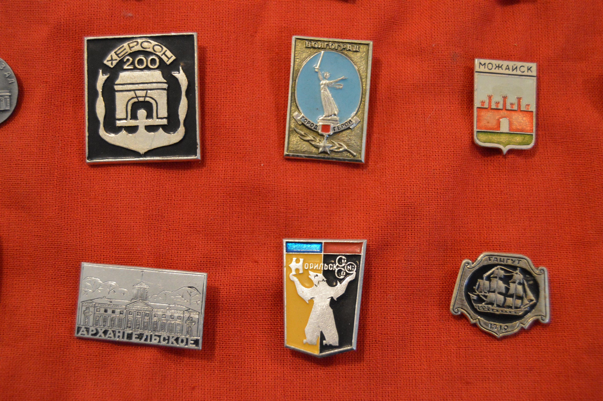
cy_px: 200
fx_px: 803
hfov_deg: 41.1
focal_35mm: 48
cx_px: 302
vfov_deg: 28.0
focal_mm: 32
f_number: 4.5
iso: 3200
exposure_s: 1/60
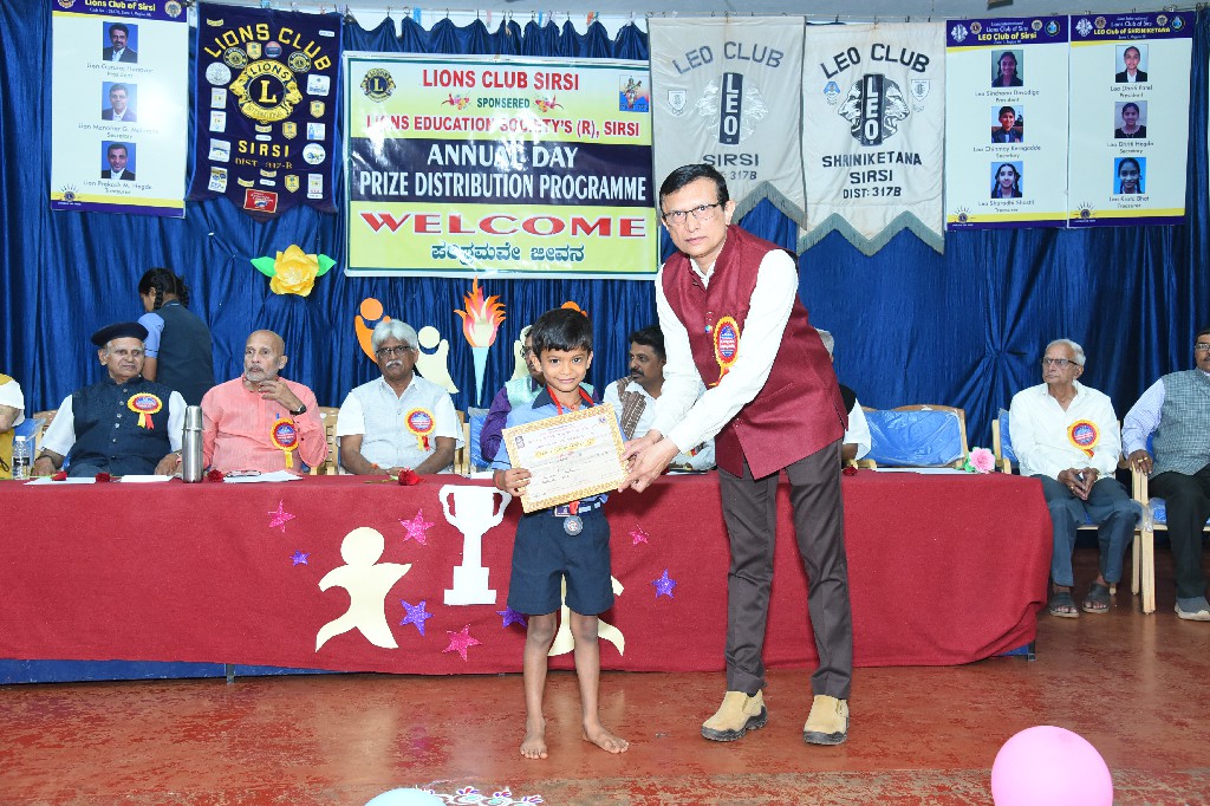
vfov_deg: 35.0
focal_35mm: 38
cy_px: 403
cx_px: 605
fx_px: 1277
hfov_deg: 50.7
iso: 1600
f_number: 5
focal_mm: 38
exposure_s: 1/160
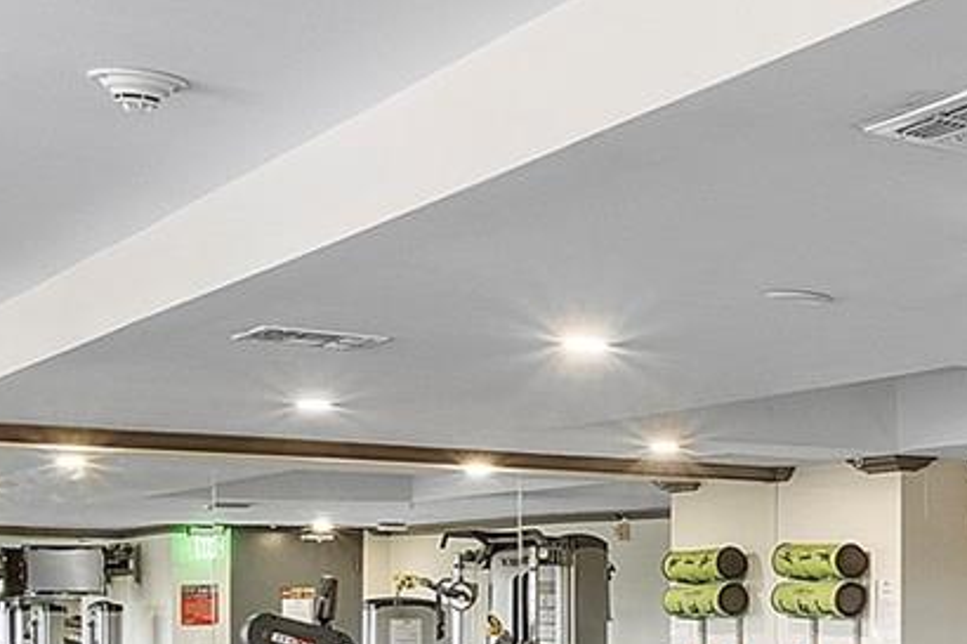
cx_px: 1283
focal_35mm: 75
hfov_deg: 23.6
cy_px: 624
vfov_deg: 17.8
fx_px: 2014
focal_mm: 10
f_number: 11
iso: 160
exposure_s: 1.3
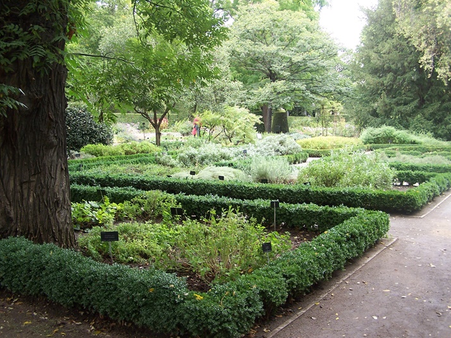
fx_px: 508
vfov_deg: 36.8
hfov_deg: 47.9
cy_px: 168
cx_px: 226
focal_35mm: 39
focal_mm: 6.3
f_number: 2.8
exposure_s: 1/60
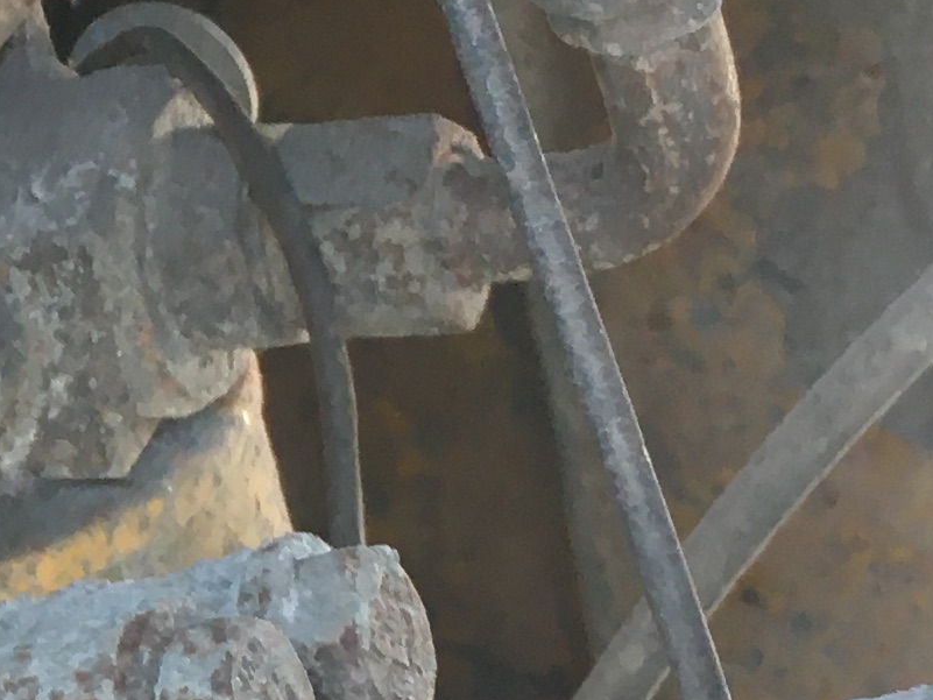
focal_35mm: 146
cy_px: 396
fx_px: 3936
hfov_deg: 12.9
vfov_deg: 10.2
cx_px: -415
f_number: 2.2
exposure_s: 1/30
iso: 25
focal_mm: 4.15
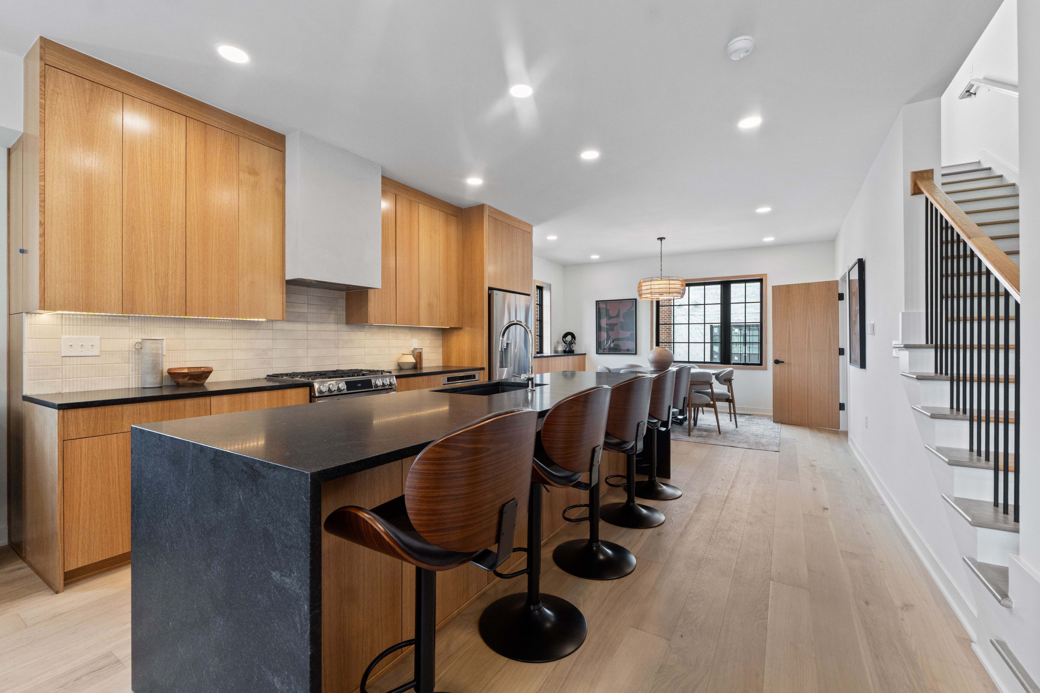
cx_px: 520
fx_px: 433
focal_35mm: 15
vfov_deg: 77.3
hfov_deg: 100.4
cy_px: 346
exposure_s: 1/20
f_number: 8
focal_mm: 10
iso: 400
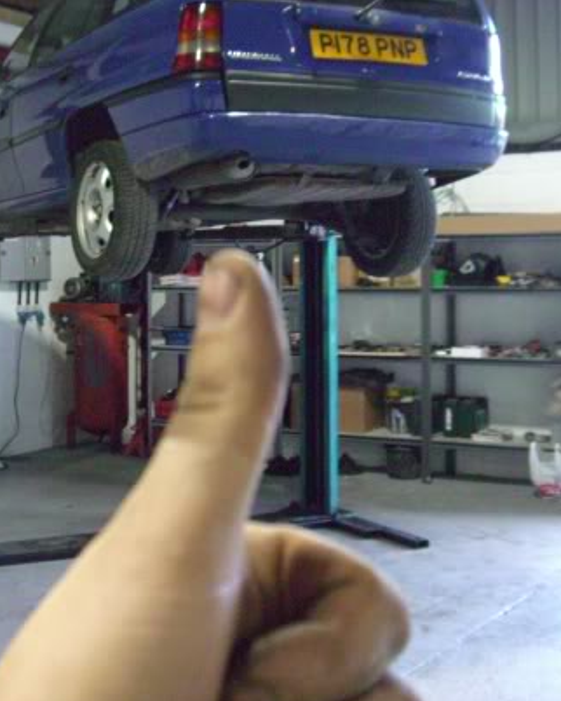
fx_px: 1224
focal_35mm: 59
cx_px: 233
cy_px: 303
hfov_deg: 25.8
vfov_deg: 31.9
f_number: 2.8
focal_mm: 7.9
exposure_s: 1/100
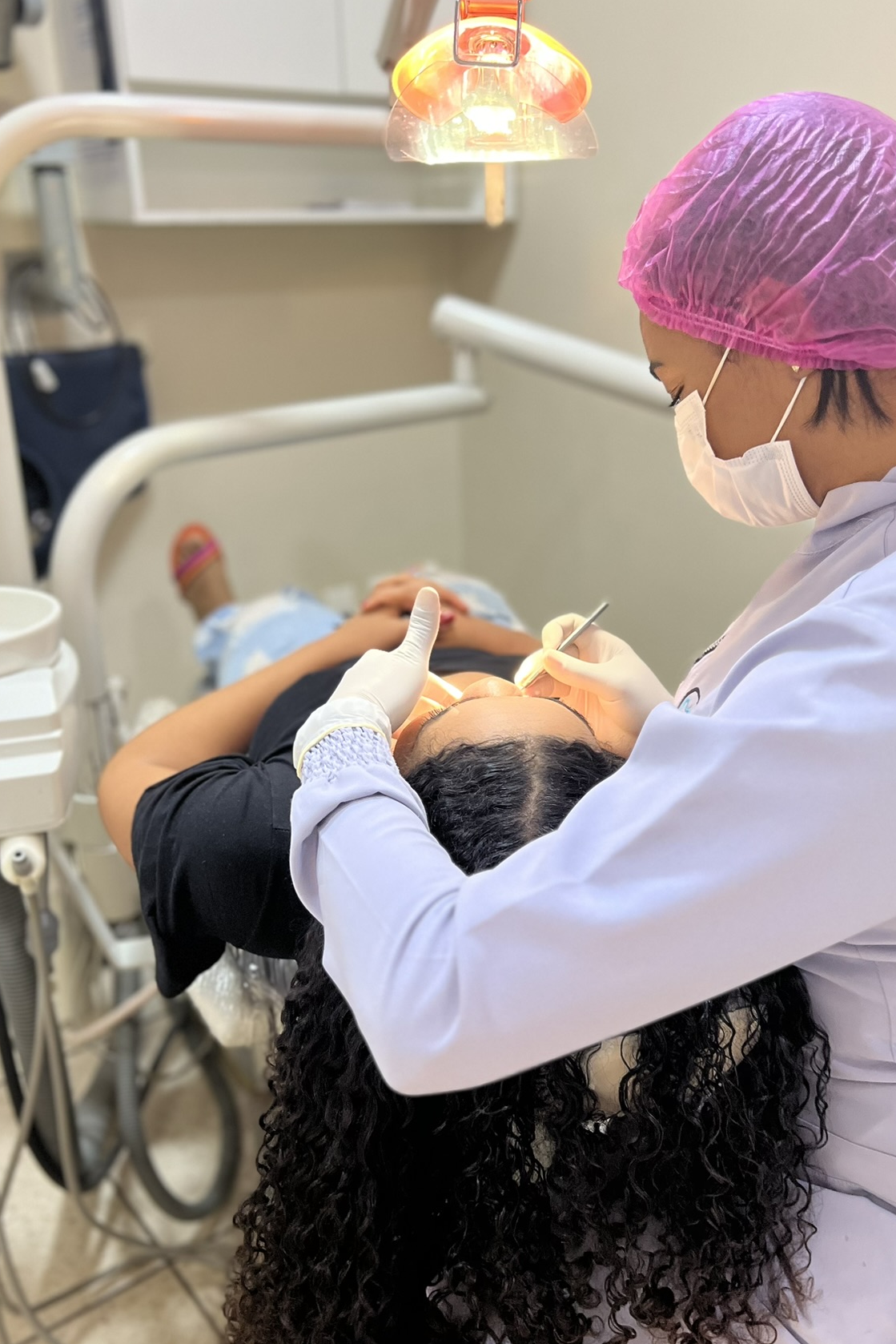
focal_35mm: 33
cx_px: 539
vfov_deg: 57.2
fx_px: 1232
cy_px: 701
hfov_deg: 39.8
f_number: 1.5
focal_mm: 5.7
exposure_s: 1/60
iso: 160
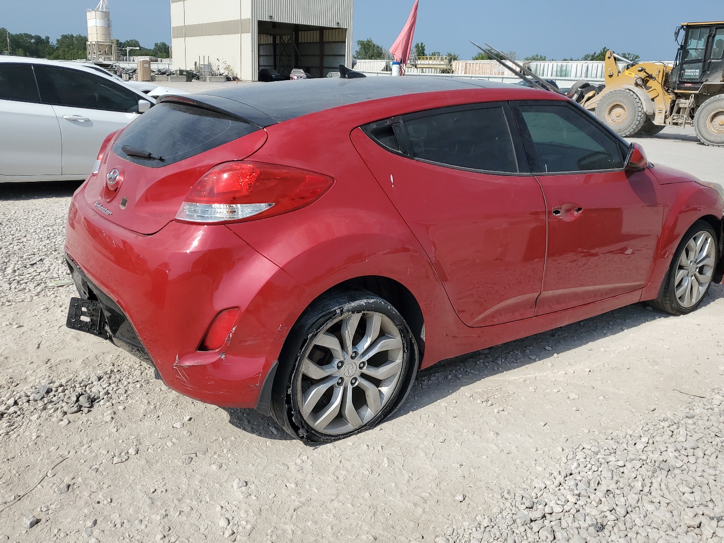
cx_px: 387
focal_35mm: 29
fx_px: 607
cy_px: 252
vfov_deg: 48.2
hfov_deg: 61.6
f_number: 1.5
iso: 50
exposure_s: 1/5000
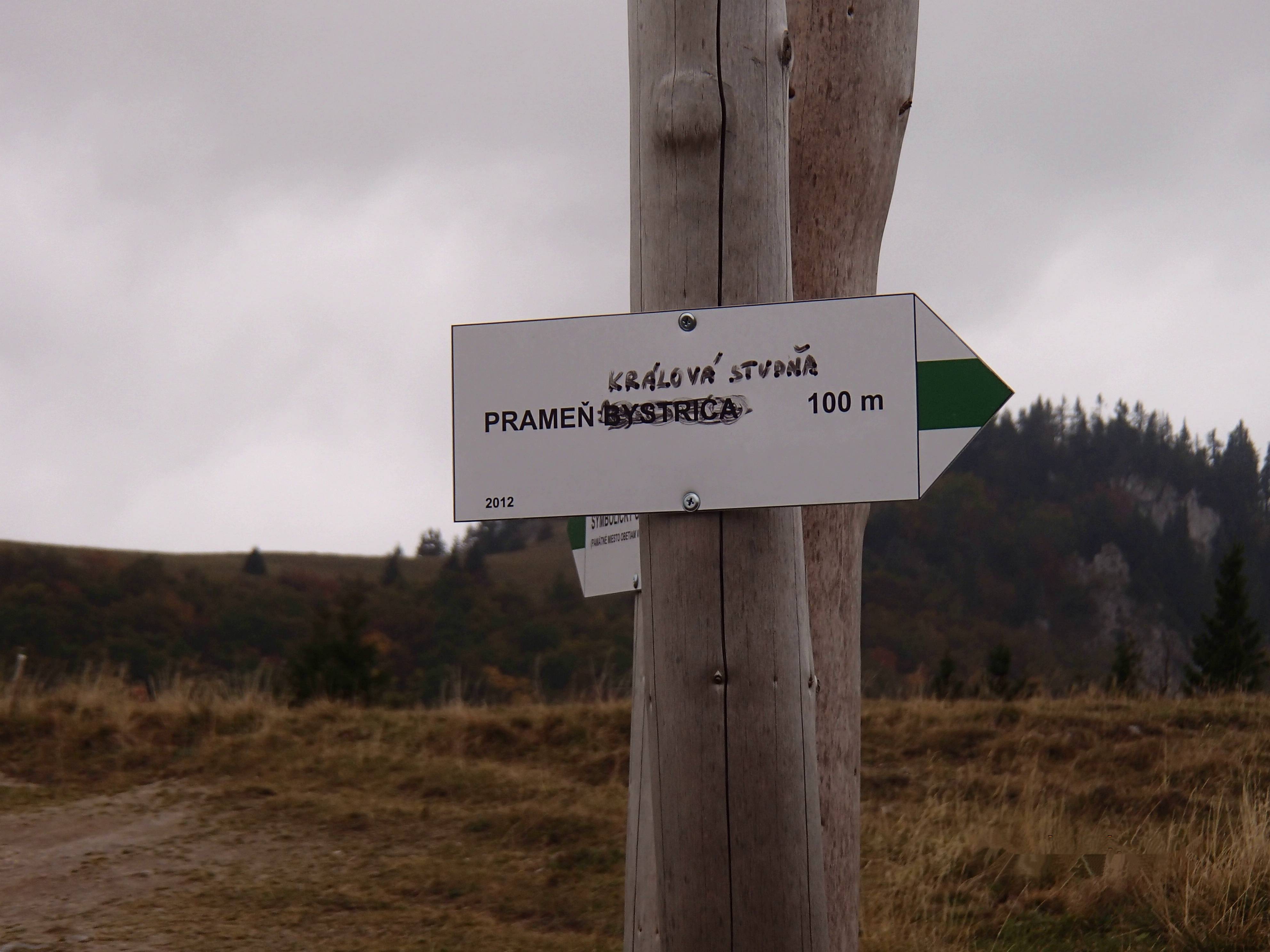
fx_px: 3082
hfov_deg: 23.3
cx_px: 635
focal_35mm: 84
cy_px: 476
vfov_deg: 17.6
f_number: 4.4
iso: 100
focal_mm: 15.06
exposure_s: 1/250
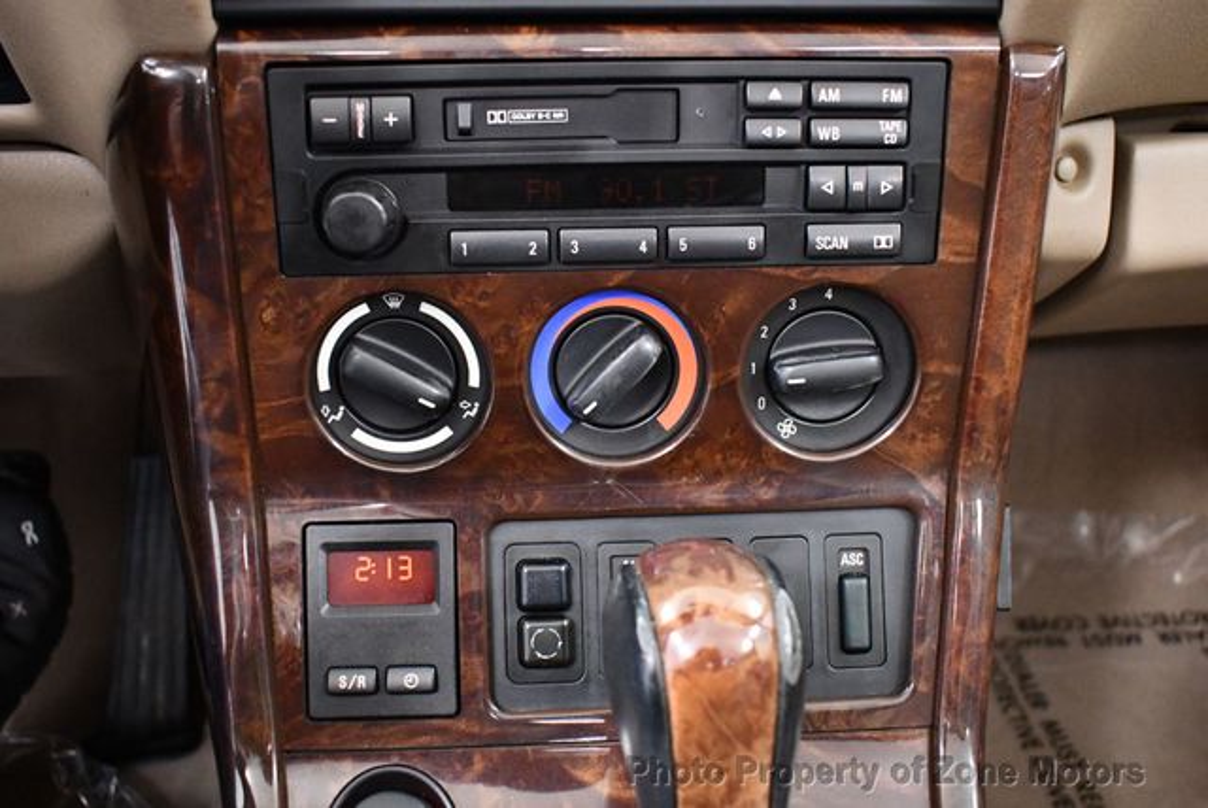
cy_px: 404
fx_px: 1209
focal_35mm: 36
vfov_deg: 36.9
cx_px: 604
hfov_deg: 53.1
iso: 4000
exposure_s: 1/60
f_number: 3.5
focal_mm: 18
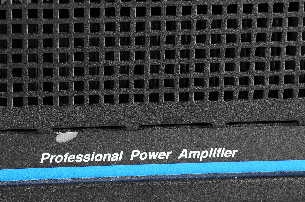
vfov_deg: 6.1
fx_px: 1909
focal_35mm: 226
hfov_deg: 9.1
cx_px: 125
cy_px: 96
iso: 100
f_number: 9
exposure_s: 1/160
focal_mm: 105
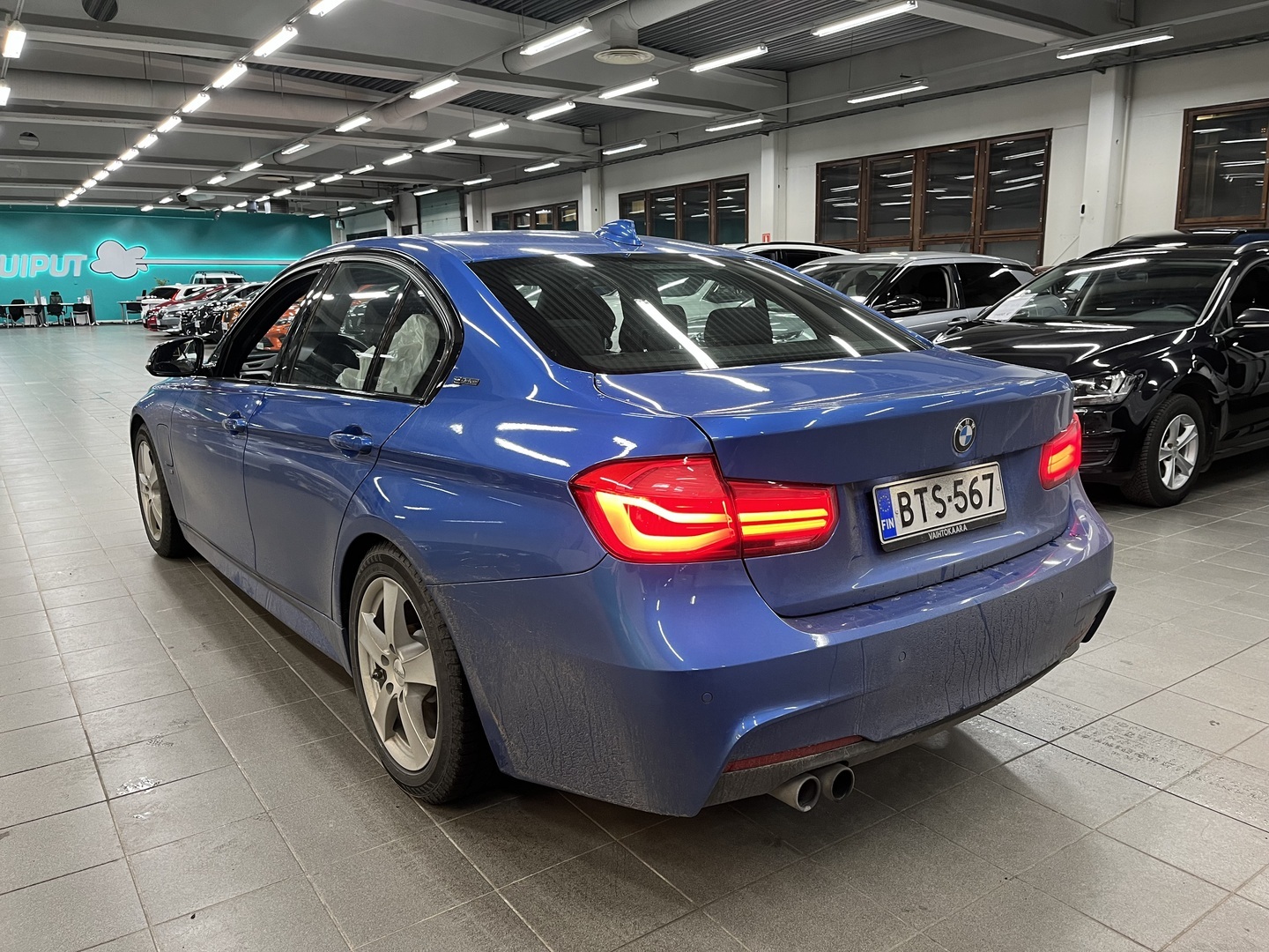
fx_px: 953
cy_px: 476
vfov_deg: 53.1
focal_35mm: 26
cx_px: 634
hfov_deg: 67.3
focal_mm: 5.1
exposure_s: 1/50
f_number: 1.6
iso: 125
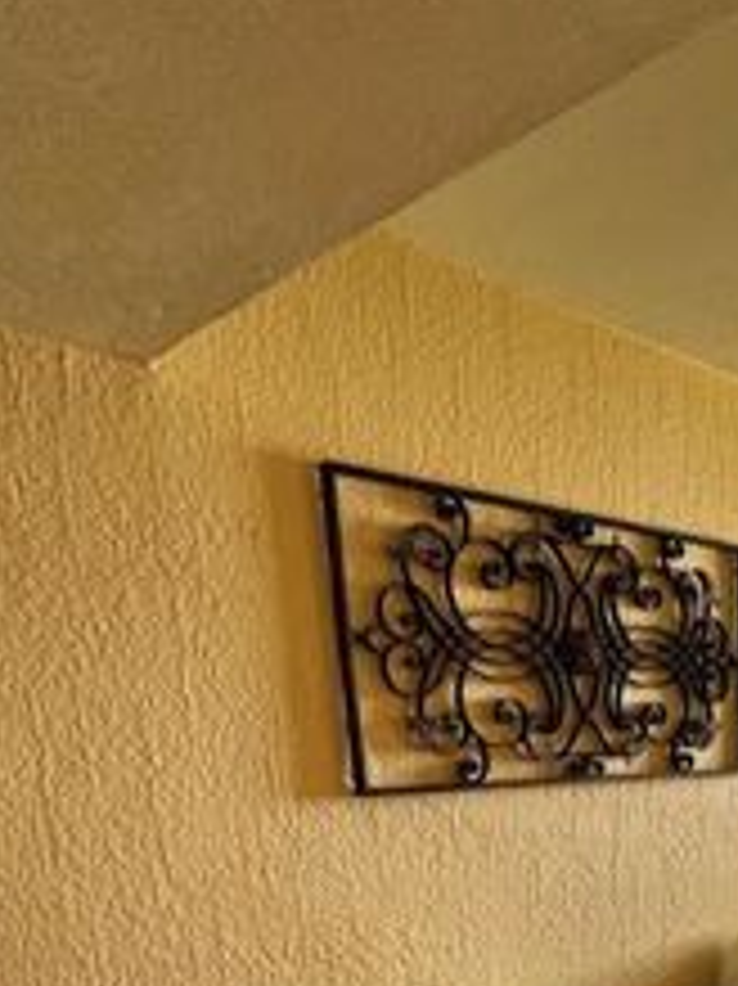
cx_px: 844
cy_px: 950
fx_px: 967
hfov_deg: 34.9
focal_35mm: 34
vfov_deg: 46.6
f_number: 2.2
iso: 250
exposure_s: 1/120
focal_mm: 2.22
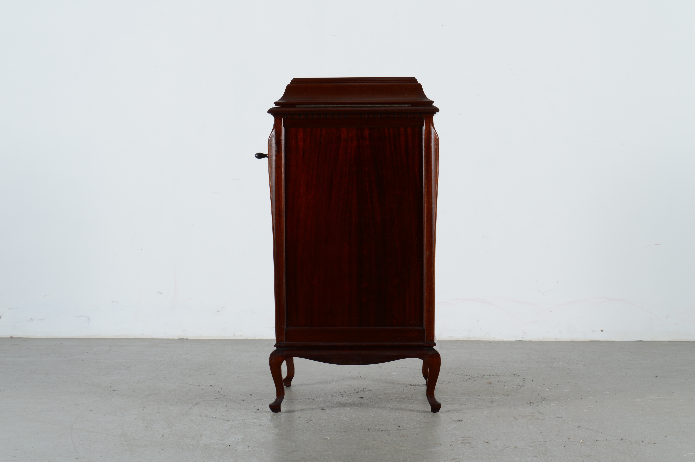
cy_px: 231
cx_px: 348
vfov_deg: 18.1
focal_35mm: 75
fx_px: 1447
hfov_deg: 27.0
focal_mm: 50
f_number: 14
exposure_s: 1/125
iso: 100
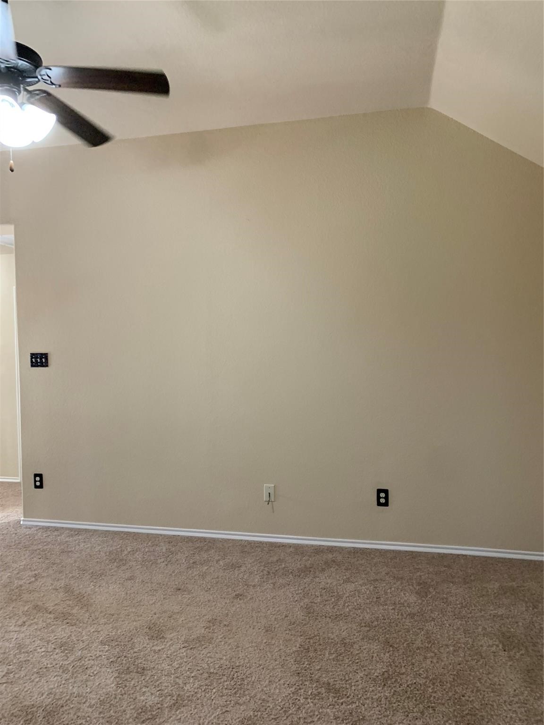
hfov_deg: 53.1
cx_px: 272
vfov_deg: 67.3
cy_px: 362
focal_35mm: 26
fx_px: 545
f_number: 1.8
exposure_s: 1/60
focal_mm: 4.25
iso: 200
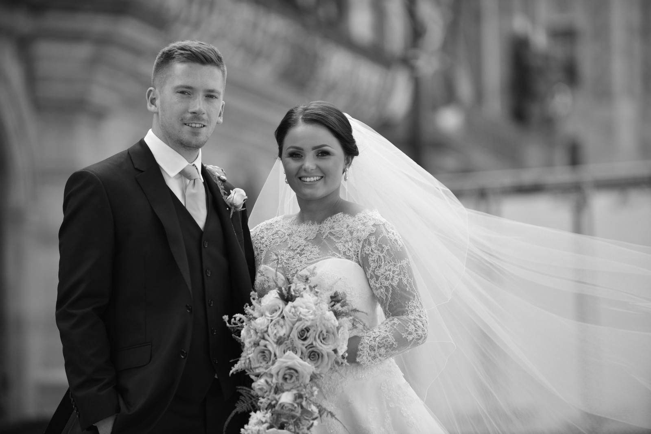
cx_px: 326
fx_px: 3166
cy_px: 217
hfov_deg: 11.7
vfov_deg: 7.9
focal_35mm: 175
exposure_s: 1/320
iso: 100
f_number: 3.2
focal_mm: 175
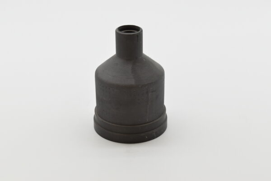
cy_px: 90
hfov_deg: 28.1
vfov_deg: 18.9
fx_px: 542
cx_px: 136
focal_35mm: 72
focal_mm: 48
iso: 1600
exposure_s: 1/1250
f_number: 8
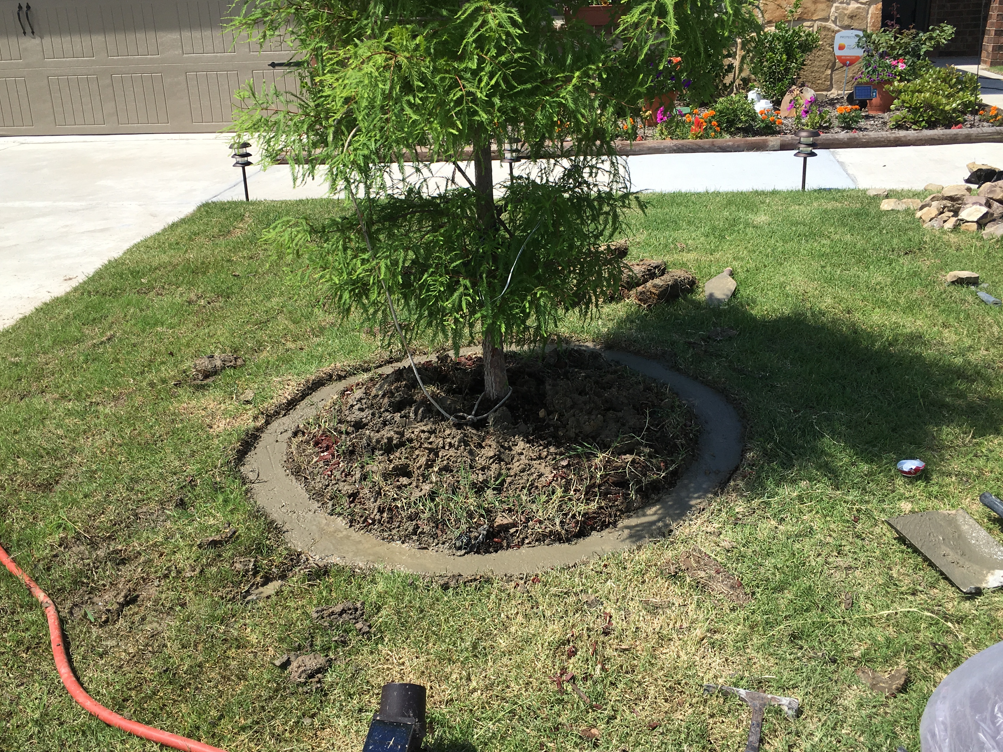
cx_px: 487
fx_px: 985
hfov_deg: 54.0
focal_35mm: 34
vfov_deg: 41.7
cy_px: 419
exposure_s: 1/1261
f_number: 2.2
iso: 25
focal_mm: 4.15
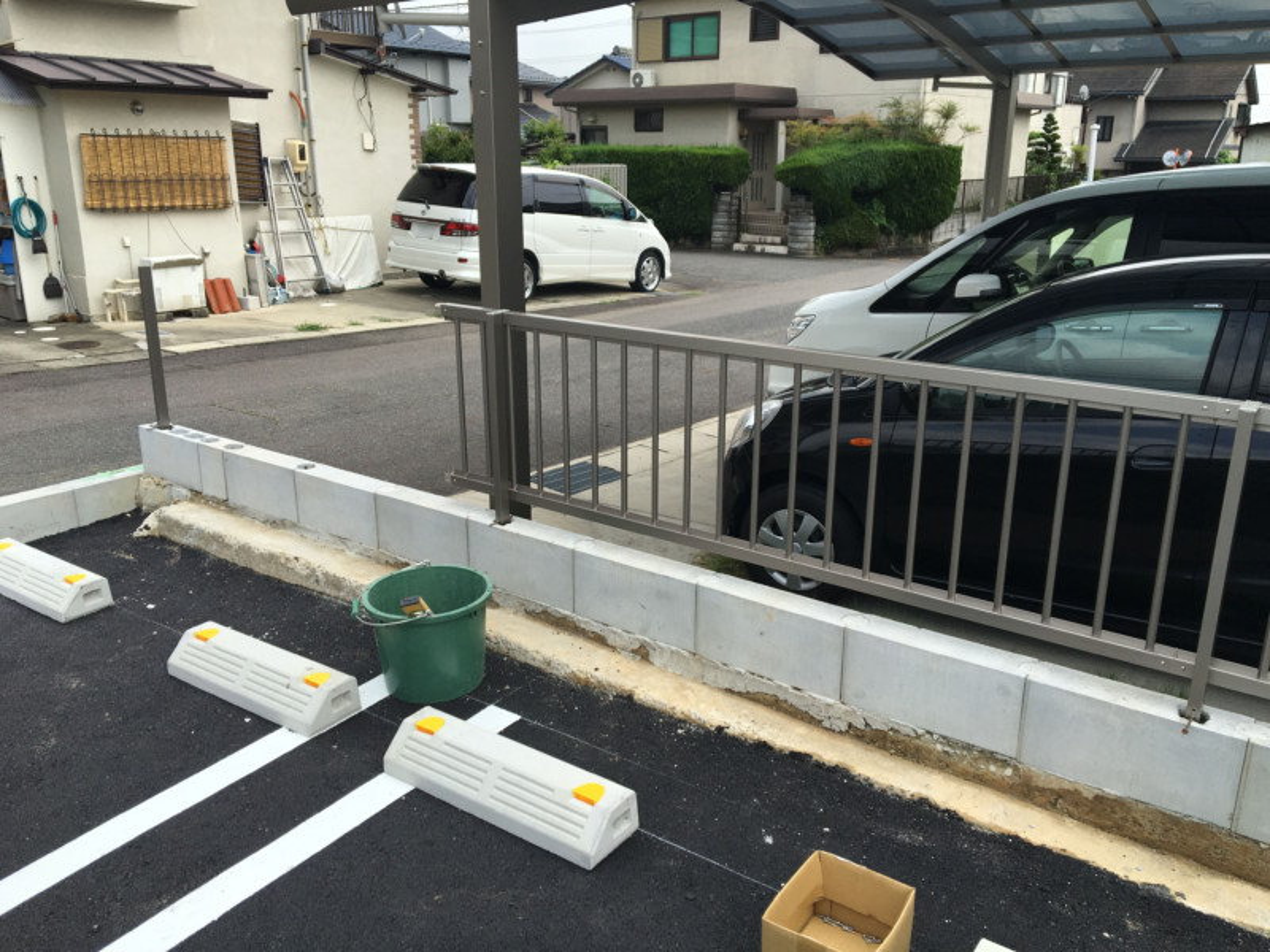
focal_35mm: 29
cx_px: 635
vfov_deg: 48.2
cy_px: 476
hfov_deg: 61.7
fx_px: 1064
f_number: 2.2
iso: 25
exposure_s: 1/1166
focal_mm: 4.15
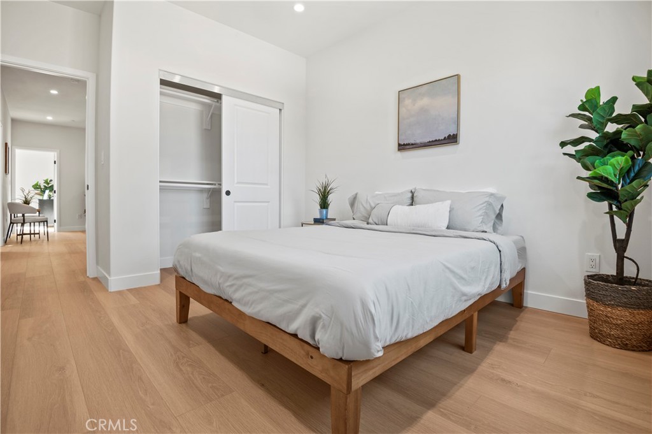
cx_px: 326
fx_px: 290
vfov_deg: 73.7
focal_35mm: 16
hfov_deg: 96.8
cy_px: 217
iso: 500
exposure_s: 1/8
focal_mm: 16
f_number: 9
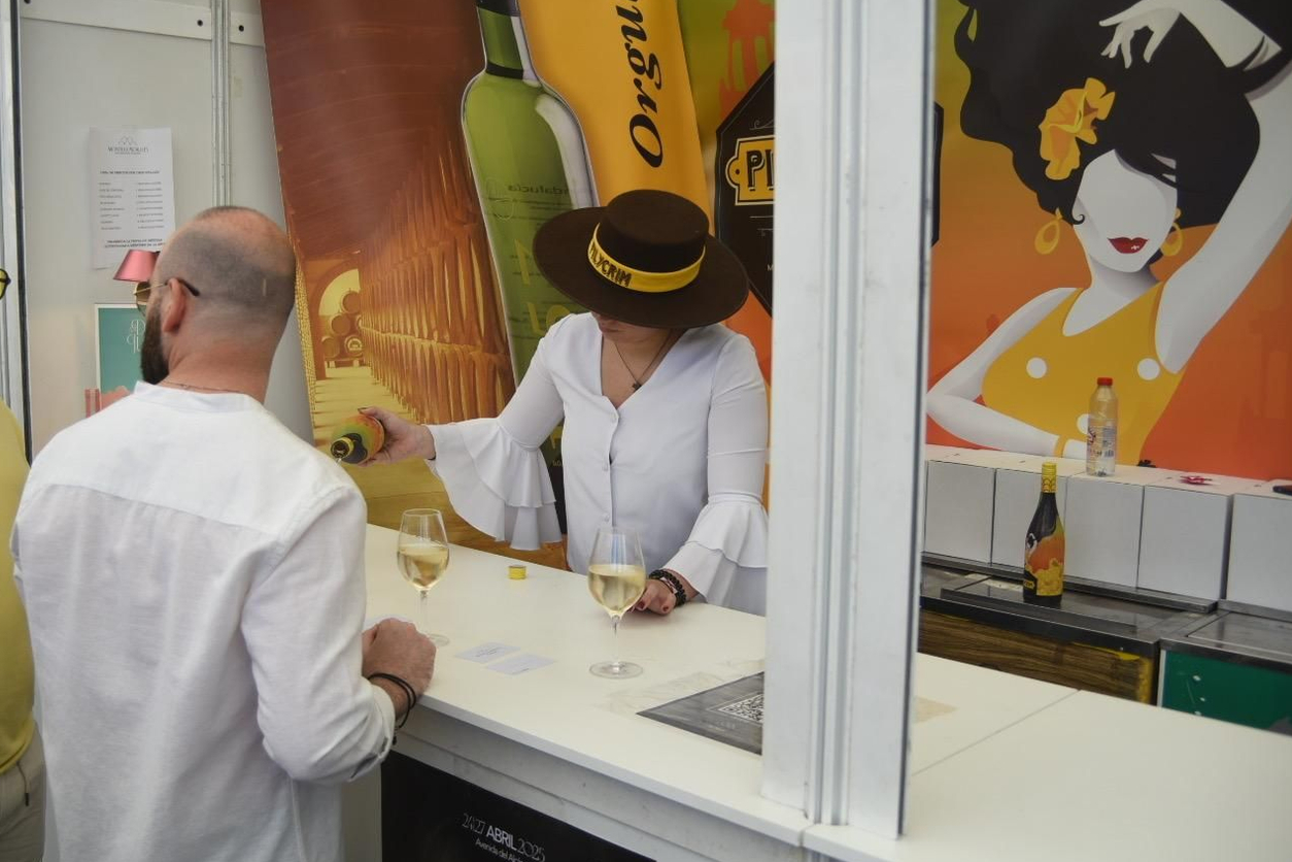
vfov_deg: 35.9
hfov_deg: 51.7
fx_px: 1328
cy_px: 414
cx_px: 547
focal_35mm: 37
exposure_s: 1/320
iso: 140
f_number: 5.6
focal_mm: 29
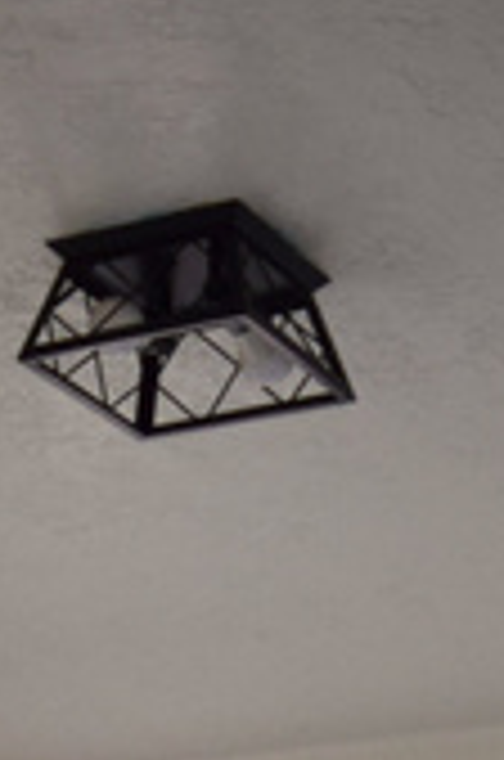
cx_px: 202
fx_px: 2593
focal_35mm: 123
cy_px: 1524
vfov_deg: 14.0
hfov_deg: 11.1
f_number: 4
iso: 400
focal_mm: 18
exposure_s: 1/60
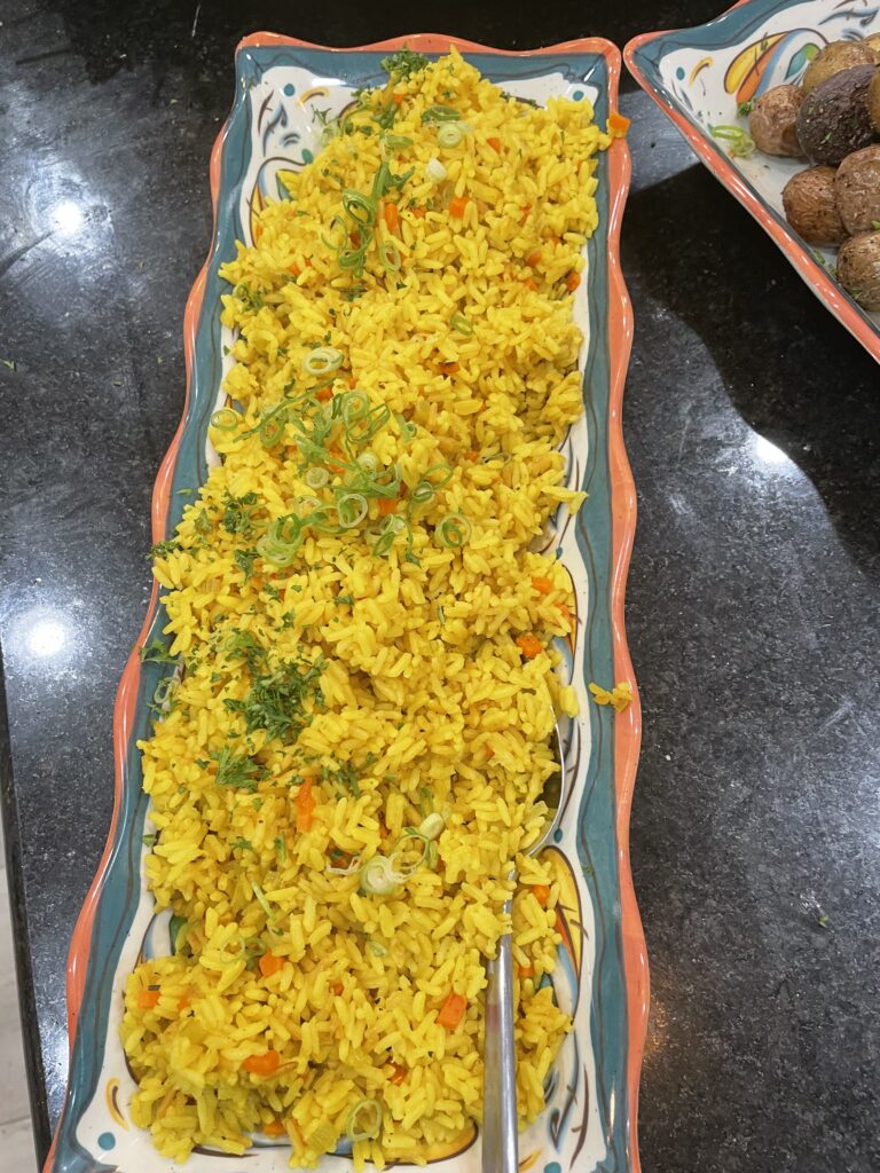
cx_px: 440
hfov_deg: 53.1
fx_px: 881
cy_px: 586
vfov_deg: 67.3
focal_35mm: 26
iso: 125
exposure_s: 1/60
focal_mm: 4.2
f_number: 1.6
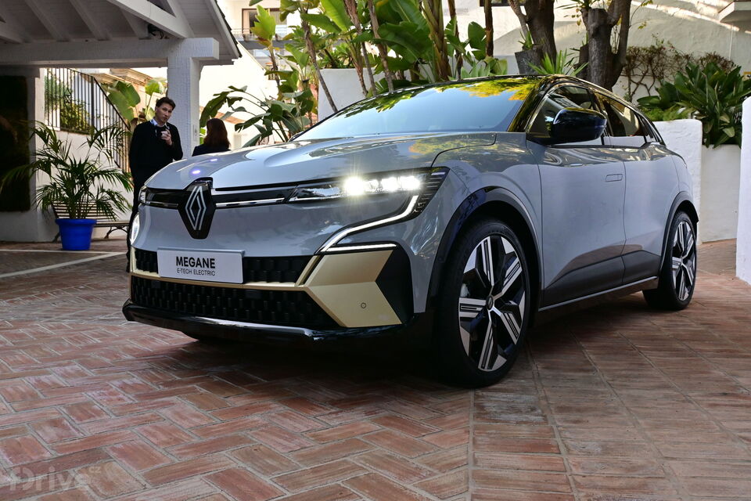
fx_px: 720
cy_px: 250
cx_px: 376
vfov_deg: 38.4
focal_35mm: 34
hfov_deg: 55.1
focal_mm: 23
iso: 640
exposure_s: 1/200
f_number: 7.1
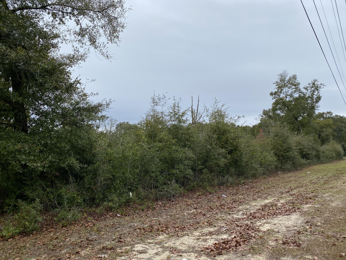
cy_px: 130
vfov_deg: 53.1
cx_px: 173
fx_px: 260
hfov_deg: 67.3
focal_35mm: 26
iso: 32
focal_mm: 4.25
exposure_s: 1/1115
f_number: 1.8
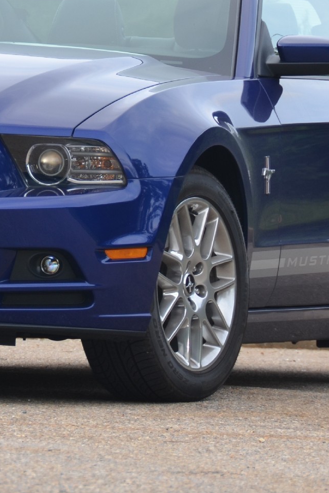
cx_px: 49
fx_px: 6961
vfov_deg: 4.1
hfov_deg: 2.7
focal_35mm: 508
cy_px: 105
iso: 200
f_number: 5.6
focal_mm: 130
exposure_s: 1/200
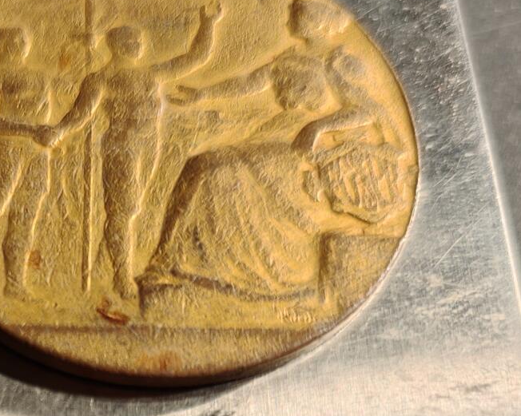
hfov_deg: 28.4
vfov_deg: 23.0
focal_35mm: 62
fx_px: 956
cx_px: -17
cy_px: 464
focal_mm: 6.06
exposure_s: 1/100
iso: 100
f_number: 1.6
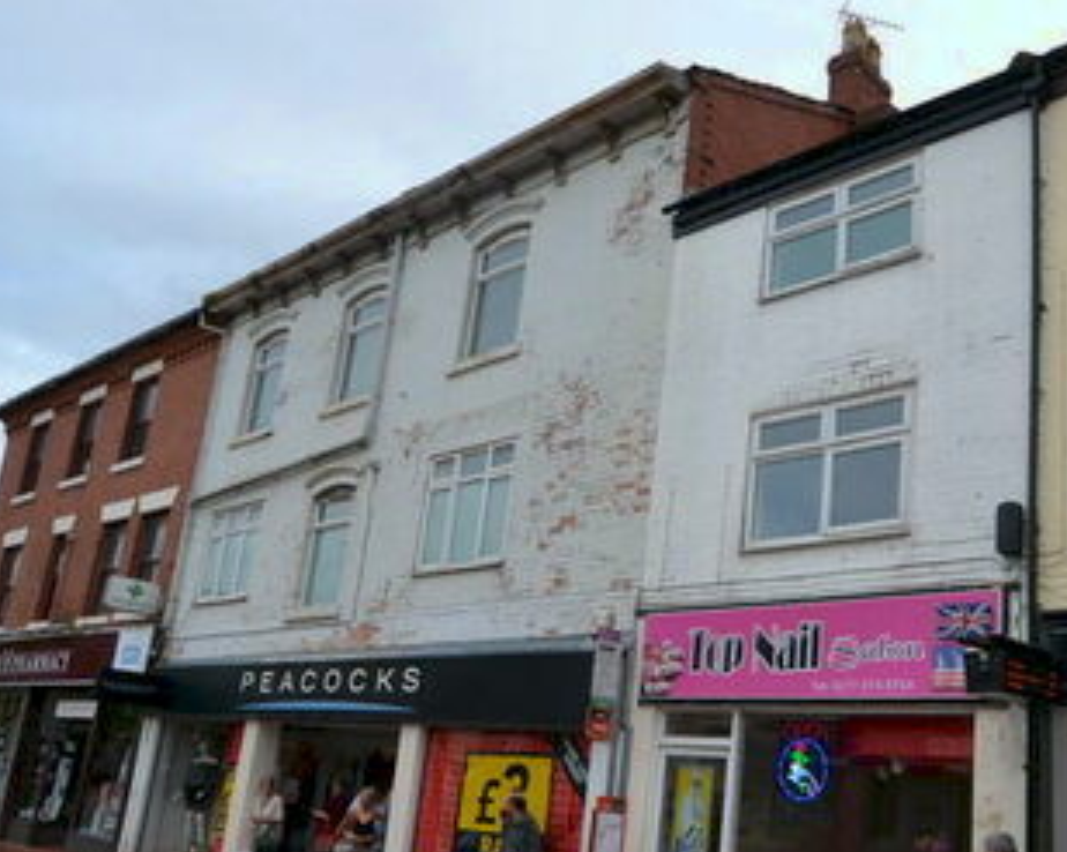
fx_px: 1010
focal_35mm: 32
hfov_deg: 54.2
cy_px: 497
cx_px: 738
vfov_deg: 45.6
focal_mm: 10
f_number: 7.1
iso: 100
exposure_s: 1/200
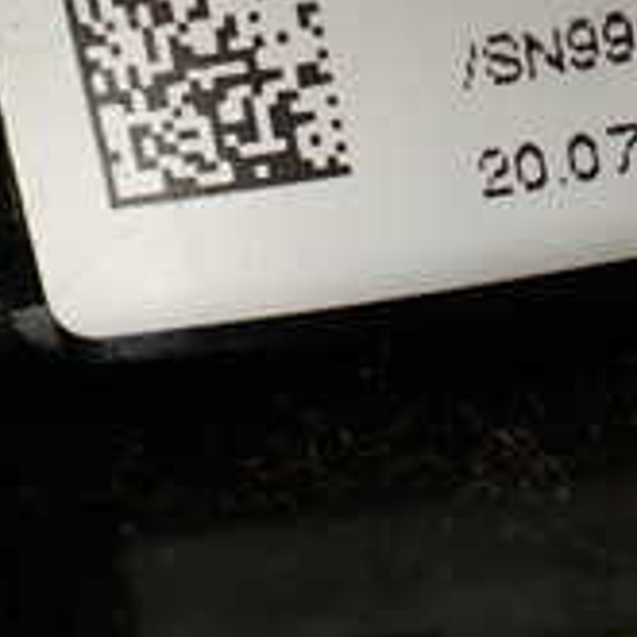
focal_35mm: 103
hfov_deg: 16.7
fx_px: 2144
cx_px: 529
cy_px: 27
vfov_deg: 16.6
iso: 200
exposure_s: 1/60
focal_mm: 5.79
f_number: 2.4
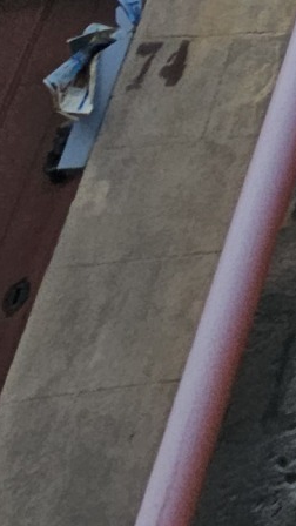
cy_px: -545
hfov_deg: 8.2
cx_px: 1178
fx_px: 1130
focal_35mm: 81
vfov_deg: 17.7
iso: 50
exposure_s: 1/121
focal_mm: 2.2
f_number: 2.2
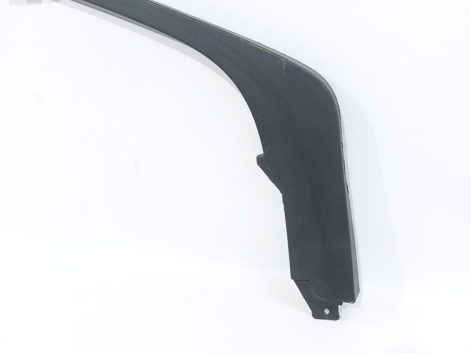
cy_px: 176
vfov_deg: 56.8
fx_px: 327
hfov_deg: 71.6
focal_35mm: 24
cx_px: 236
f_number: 1.8
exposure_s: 1/50
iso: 100
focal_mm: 5.23
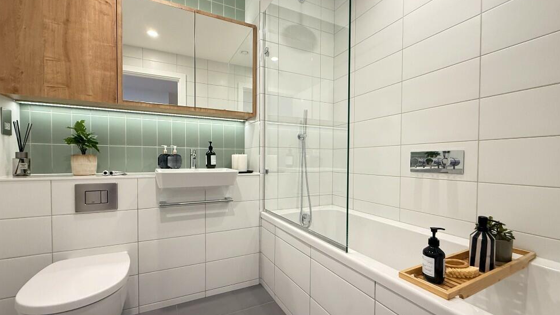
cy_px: 166
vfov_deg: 67.0
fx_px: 238
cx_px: 273
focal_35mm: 16
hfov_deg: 99.3
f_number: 2.2
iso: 320
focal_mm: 2.22
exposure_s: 1/100
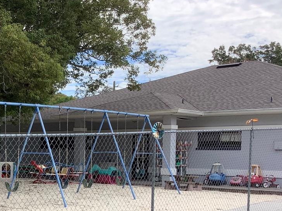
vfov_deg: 21.3
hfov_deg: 27.8
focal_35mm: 68
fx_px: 554
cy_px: 178
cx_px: 44
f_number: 2.4
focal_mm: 3.3
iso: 25
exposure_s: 1/612
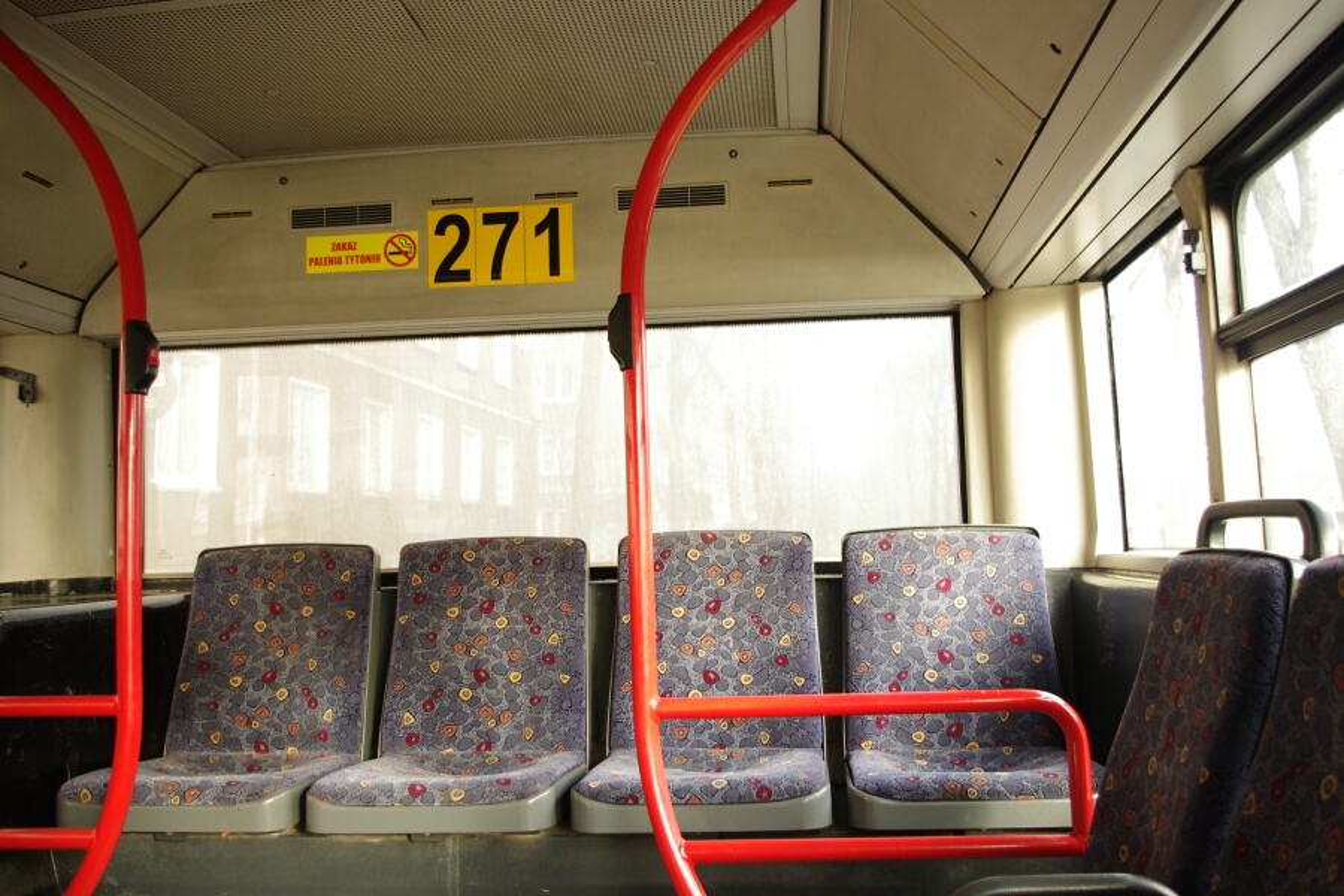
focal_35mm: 31
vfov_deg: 42.3
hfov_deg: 60.3
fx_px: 1157
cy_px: 448
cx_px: 672
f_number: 4
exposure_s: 1/60
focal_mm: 21.25
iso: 500
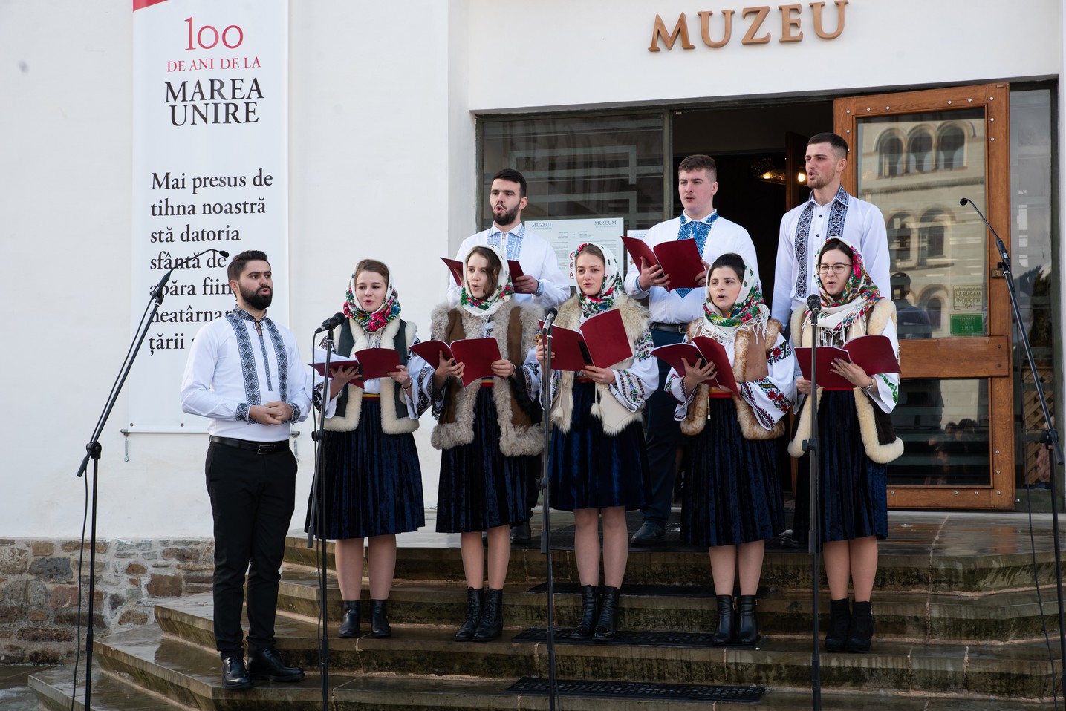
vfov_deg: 23.4
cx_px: 533
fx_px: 1718
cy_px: 356
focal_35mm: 58
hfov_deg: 34.5
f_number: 8
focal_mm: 58
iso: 200
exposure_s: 1/80
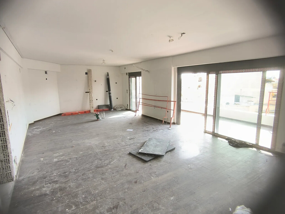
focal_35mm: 20
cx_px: 142
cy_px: 107
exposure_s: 1/50
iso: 64
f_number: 2.2
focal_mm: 1.91
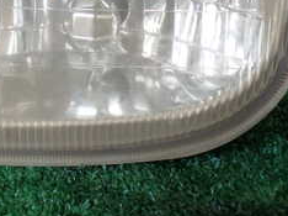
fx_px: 640
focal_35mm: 77
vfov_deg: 18.5
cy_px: -6
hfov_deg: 24.5
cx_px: 18
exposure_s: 1/80
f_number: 2.3
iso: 100
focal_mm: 5.4
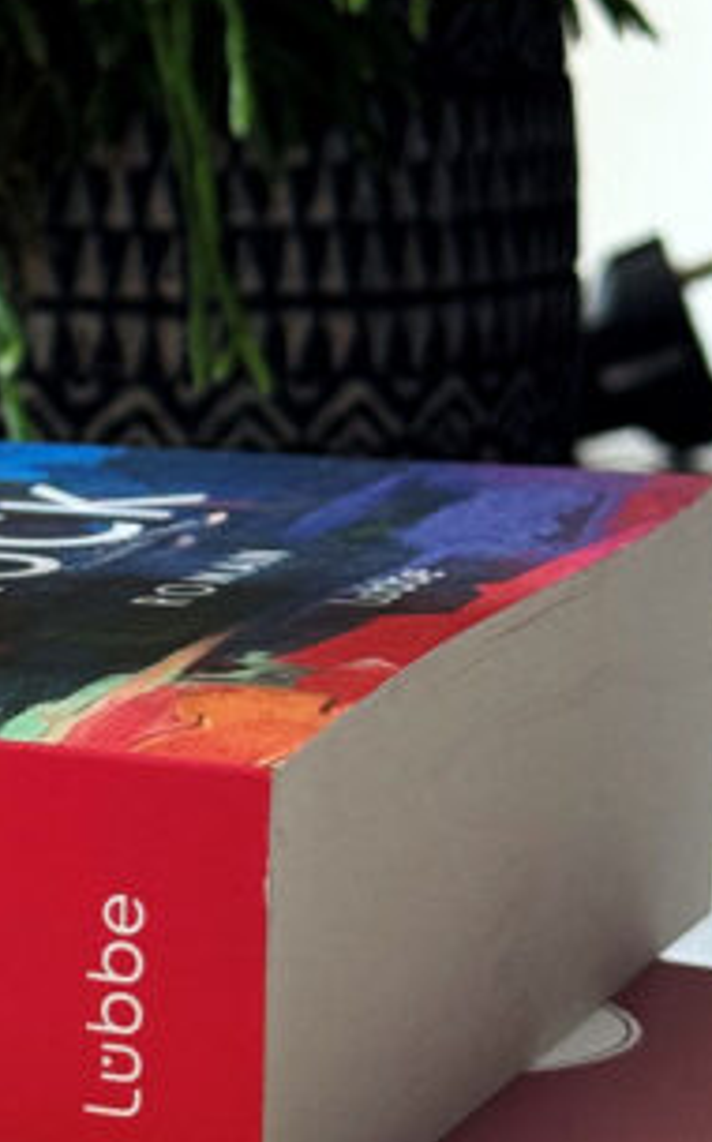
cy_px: 333
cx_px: -611
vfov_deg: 12.2
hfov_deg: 7.4
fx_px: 5322
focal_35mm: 171
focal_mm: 6.76
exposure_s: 1/116
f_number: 1.78
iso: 100
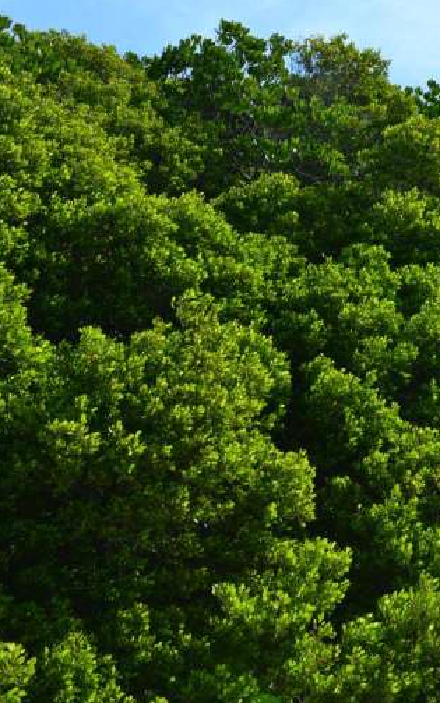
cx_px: 550
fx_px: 1055
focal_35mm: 55
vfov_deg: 36.9
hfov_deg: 21.6
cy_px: 367
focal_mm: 34
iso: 250
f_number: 10
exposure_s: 1/400
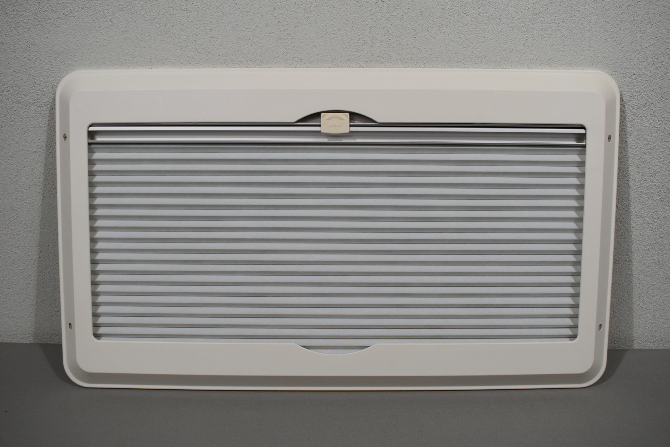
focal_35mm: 36
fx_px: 670
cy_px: 224
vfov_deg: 36.9
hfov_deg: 53.1
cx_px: 335
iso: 250
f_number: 5.6
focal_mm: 24
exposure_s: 1/125
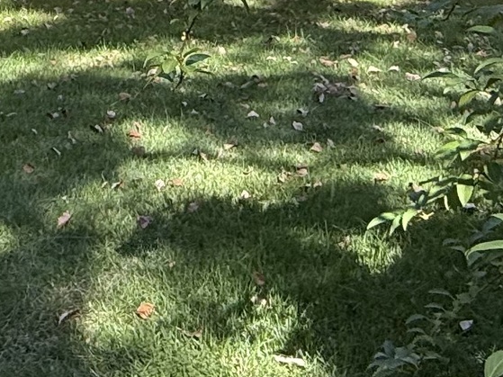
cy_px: -87
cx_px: -65
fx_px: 1119
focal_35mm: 77
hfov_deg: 23.6
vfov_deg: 18.1
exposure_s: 1/340
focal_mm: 2.22
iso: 50
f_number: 2.2
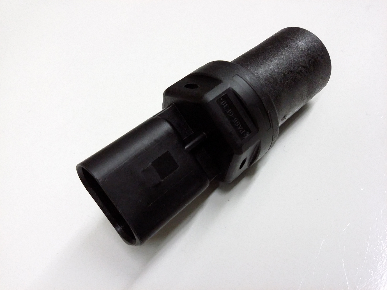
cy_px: 145
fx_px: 358
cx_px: 194
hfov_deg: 56.8
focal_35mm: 32
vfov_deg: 44.2
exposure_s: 1/15
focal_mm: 3.4
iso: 200
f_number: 2.4
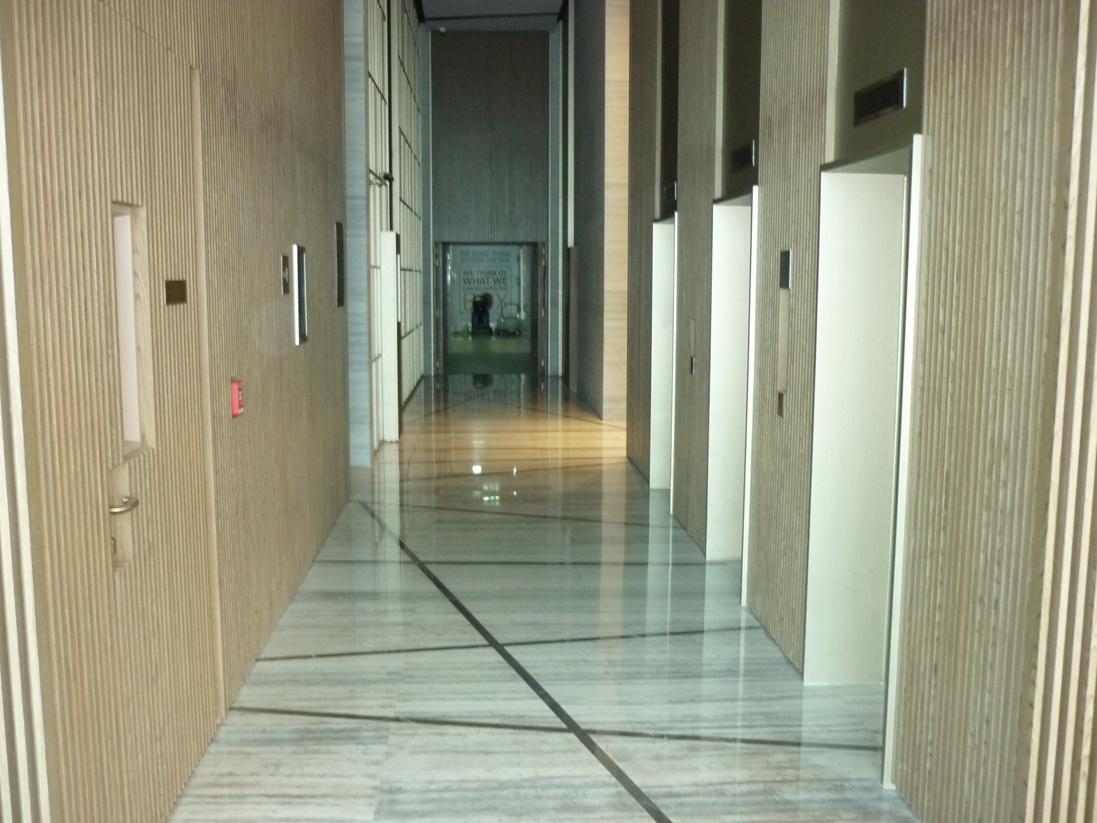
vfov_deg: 42.9
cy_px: 412
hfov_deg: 55.4
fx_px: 1046
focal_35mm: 33
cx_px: 548
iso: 320
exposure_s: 1/30
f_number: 2.8
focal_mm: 5.5
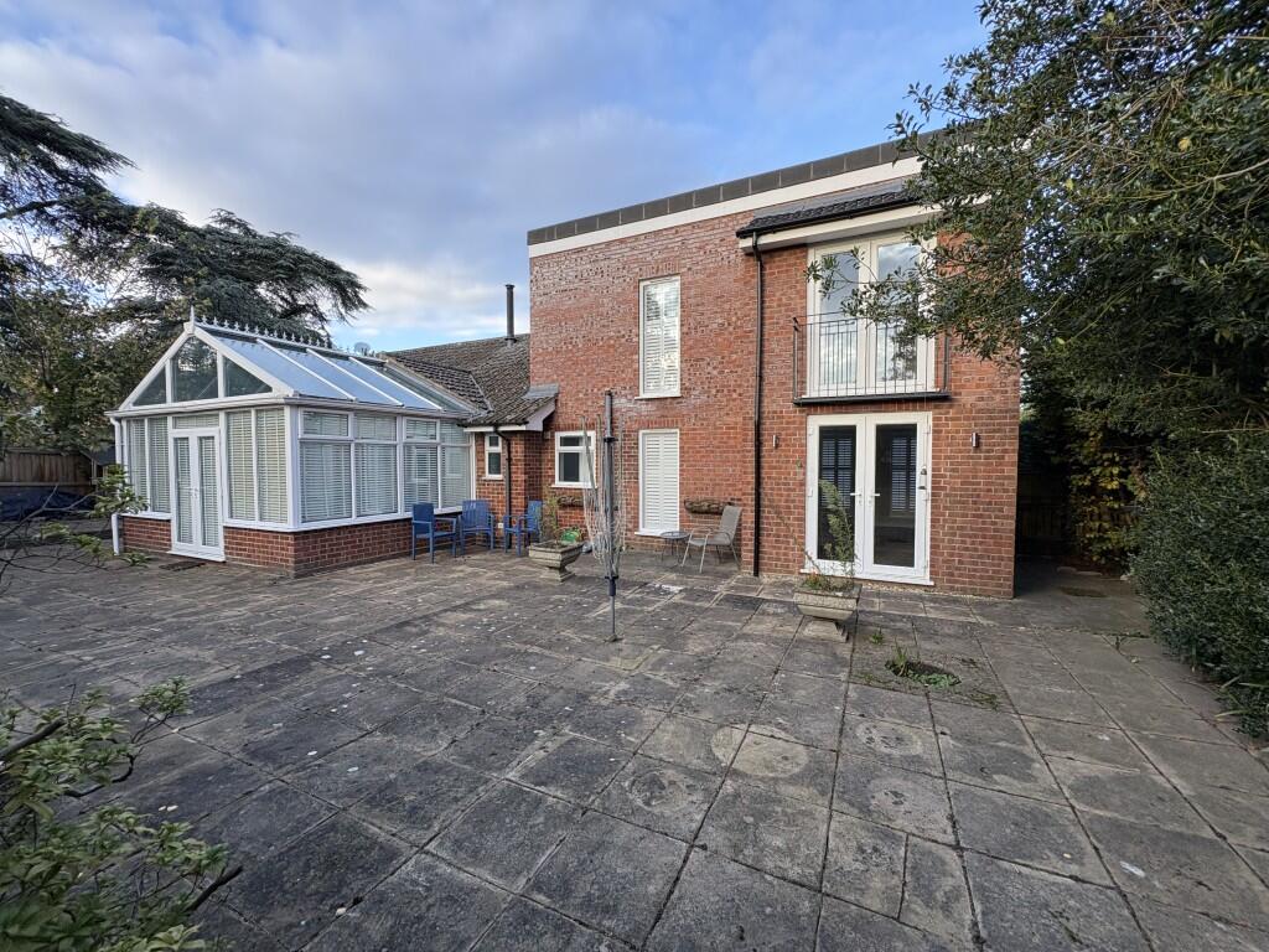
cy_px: 476
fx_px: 513
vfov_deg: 85.7
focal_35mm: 14
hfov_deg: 102.1
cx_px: 634
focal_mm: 2.22
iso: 64
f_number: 2.2
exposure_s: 1/218
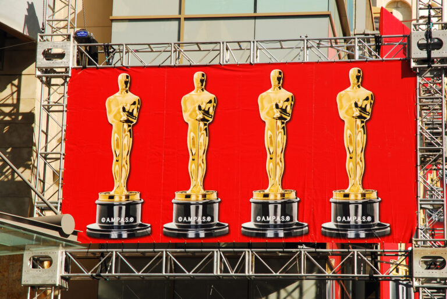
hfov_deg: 19.4
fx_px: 1305
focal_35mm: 105
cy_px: 150
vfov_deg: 13.1
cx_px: 224
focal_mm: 70
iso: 200
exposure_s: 1/125
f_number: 8
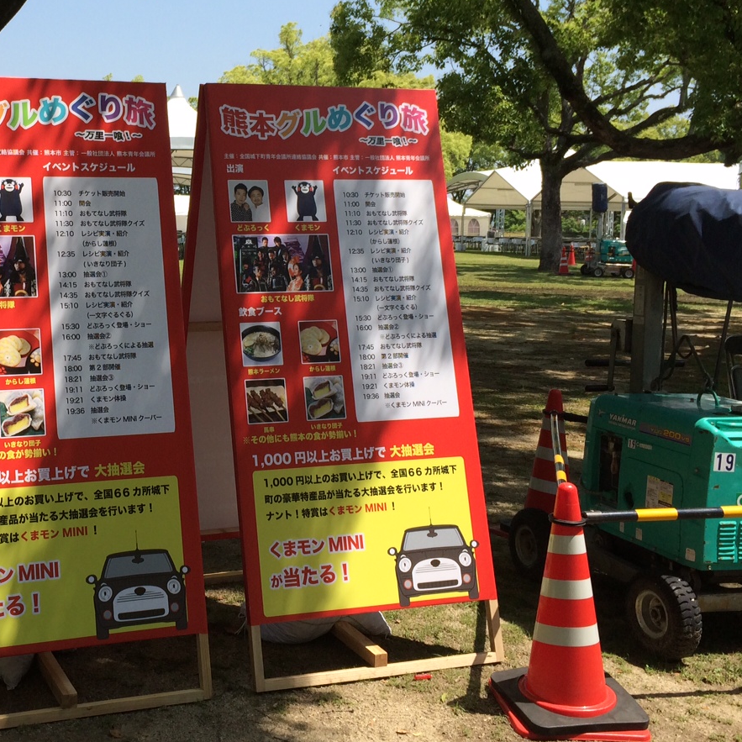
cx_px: 131
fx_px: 1188
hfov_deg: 33.5
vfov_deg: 34.4
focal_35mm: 49
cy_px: 262
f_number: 2.2
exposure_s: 1/1520
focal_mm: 4.12
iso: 32
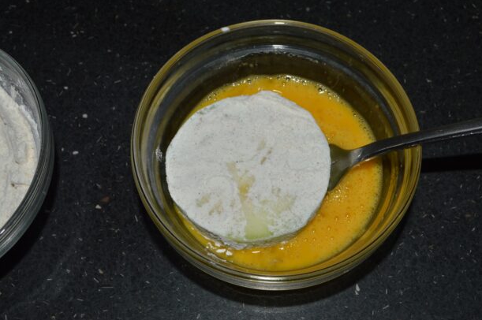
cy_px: 168
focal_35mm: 55
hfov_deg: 36.3
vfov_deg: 24.6
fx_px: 736
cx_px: 250
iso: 100
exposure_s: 1/60
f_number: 8
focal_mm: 32
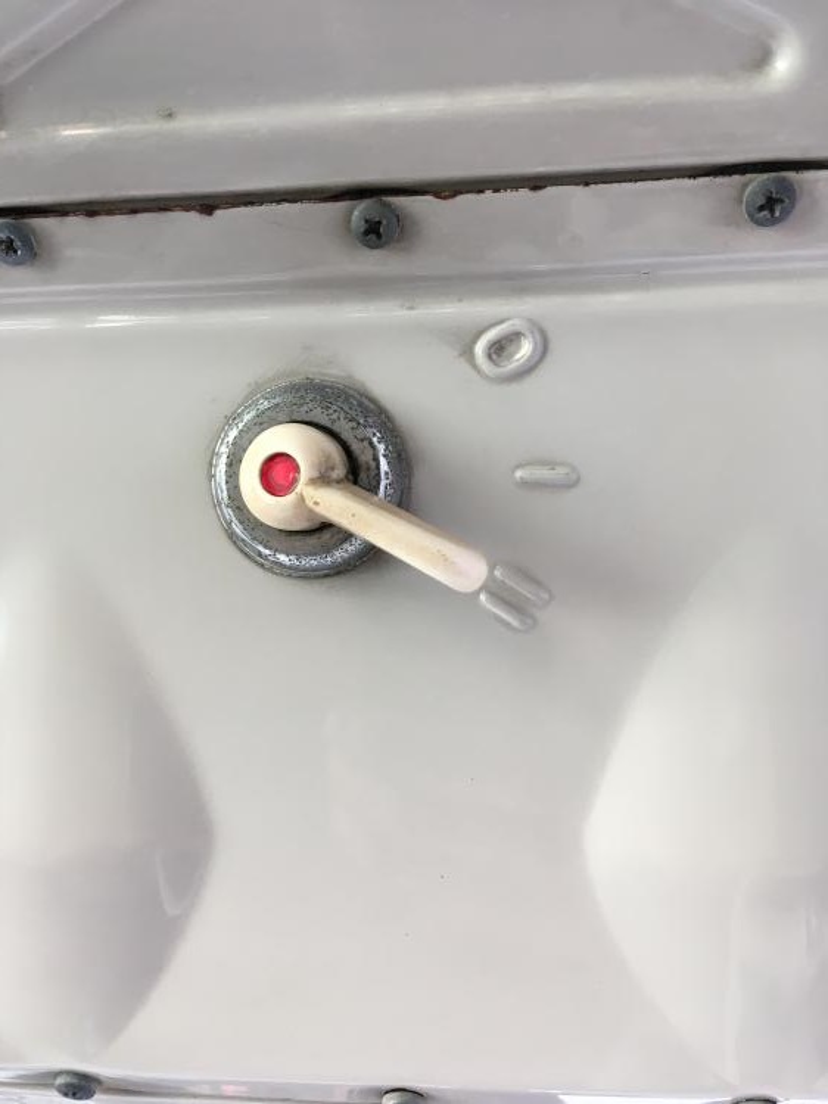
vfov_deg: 61.7
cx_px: 414
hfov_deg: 48.2
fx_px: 925
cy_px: 552
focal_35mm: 29
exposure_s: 1/40
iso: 25
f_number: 2.2
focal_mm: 4.15
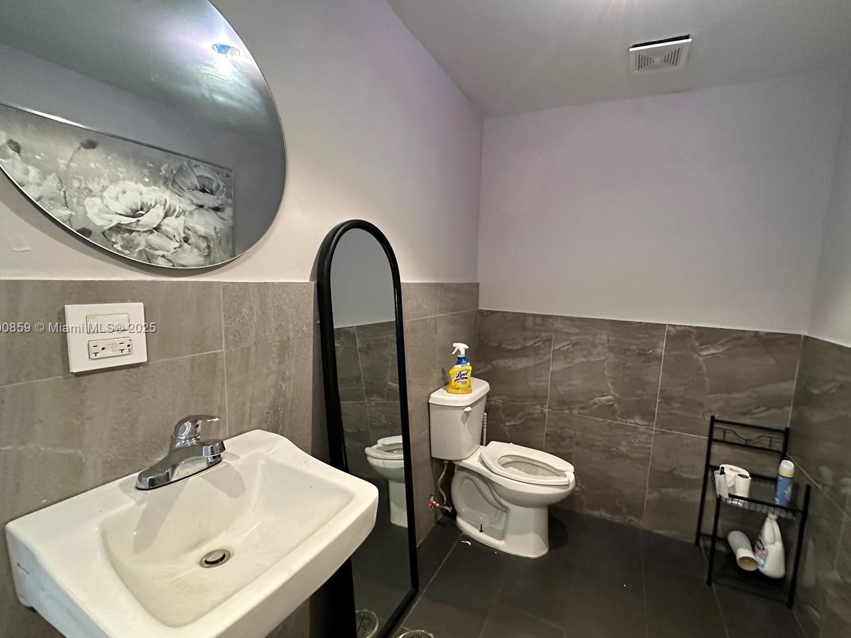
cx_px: 448
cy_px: 329
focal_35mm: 16
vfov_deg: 78.1
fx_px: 393
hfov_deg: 94.4
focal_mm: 2.22
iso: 1000
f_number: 2.2
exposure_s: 1/60
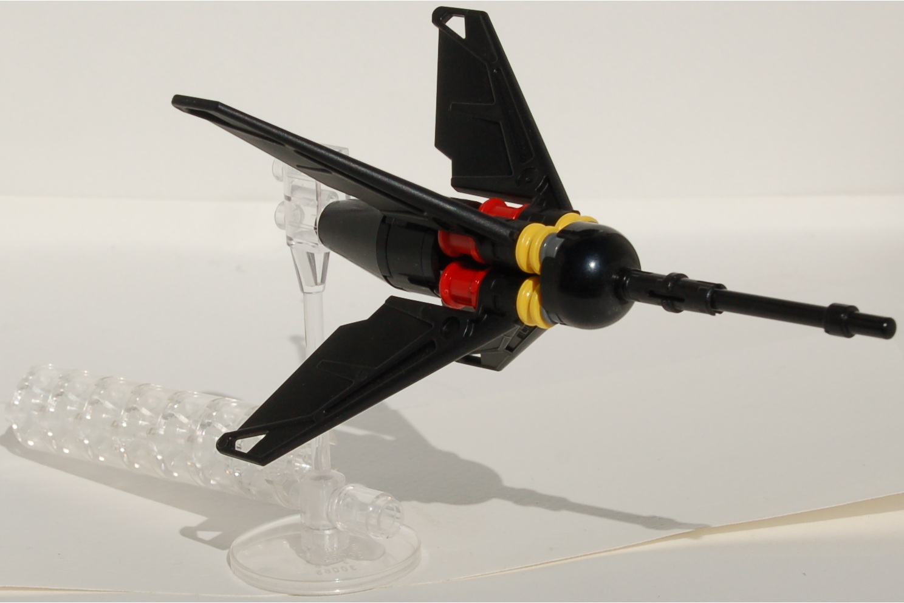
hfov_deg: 30.5
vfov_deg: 20.6
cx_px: 452
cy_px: 302
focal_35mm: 66
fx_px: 1657
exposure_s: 1/640
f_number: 13
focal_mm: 44
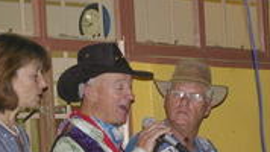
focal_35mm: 199
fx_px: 1424
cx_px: 128
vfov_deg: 6.1
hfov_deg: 10.8
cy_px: 128
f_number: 5.6
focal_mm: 50
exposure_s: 1/60
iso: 1600
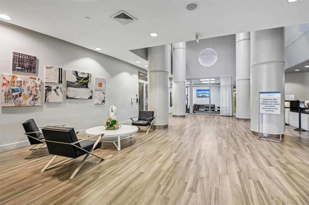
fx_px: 146
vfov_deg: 70.3
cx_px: 154
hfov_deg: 93.3
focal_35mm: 17
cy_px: 102
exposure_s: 1/13
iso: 400
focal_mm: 17
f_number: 5.6
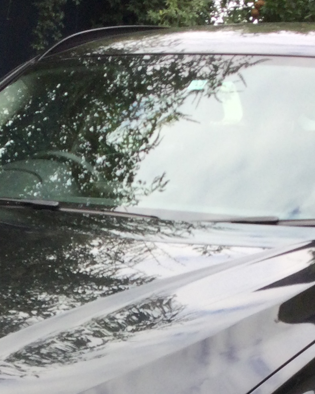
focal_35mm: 100
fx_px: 1166
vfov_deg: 18.5
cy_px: 430
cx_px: 33
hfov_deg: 15.2
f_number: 2.4
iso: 25
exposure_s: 1/314
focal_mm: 3.3
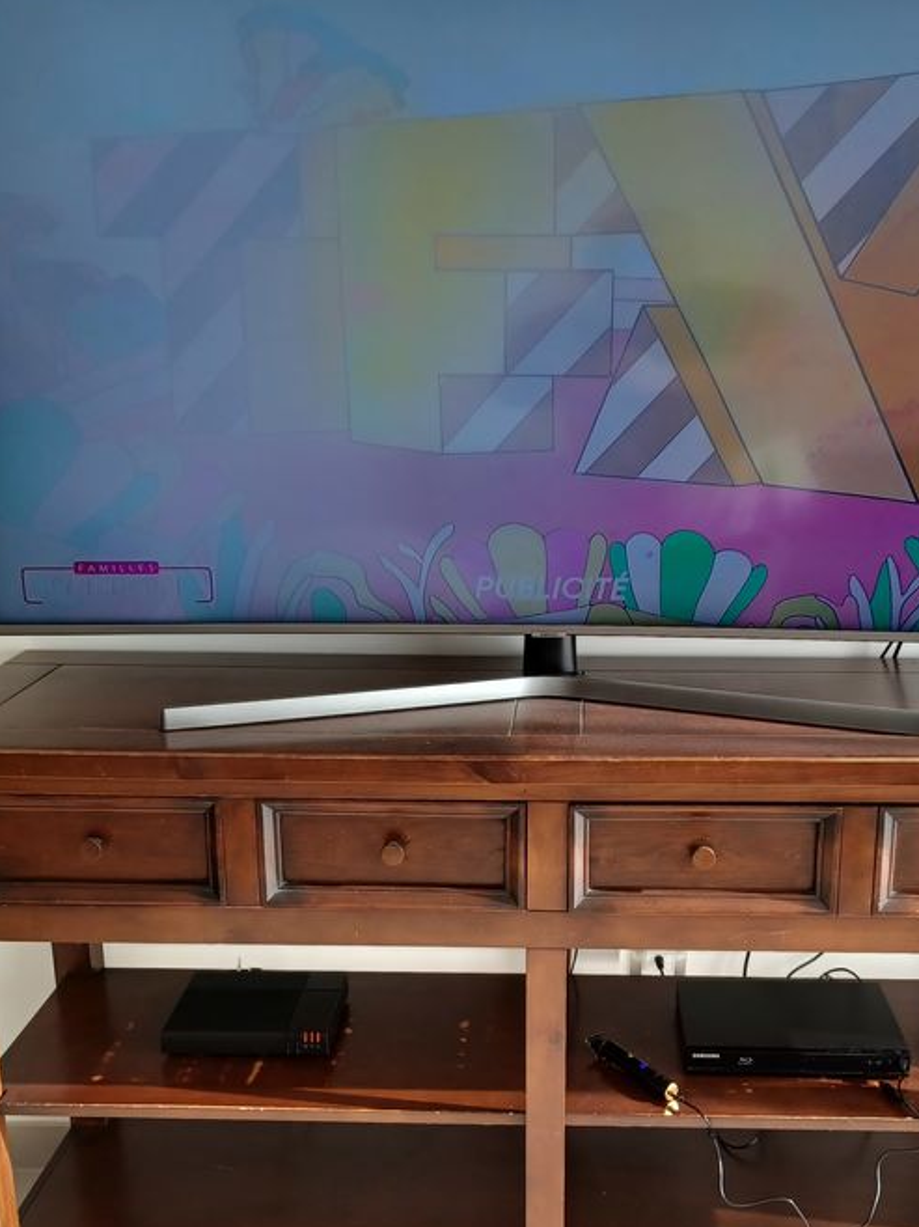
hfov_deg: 37.6
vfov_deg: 48.7
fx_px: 1346
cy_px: 737
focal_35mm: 38
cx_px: 544
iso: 64
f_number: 1.8
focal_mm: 4.6
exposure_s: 1/100
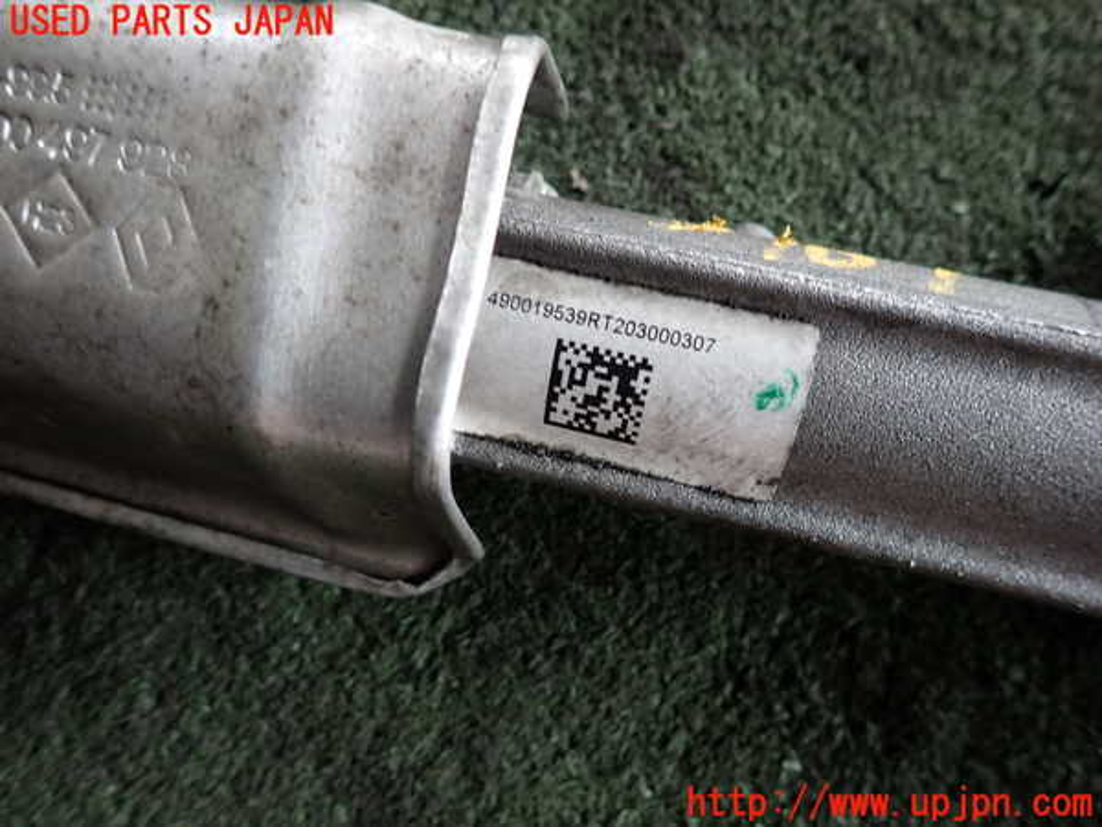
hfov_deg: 69.4
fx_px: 796
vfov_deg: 54.9
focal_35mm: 25
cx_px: 551
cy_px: 414
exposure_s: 1/40
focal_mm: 4.5
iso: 200
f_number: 2
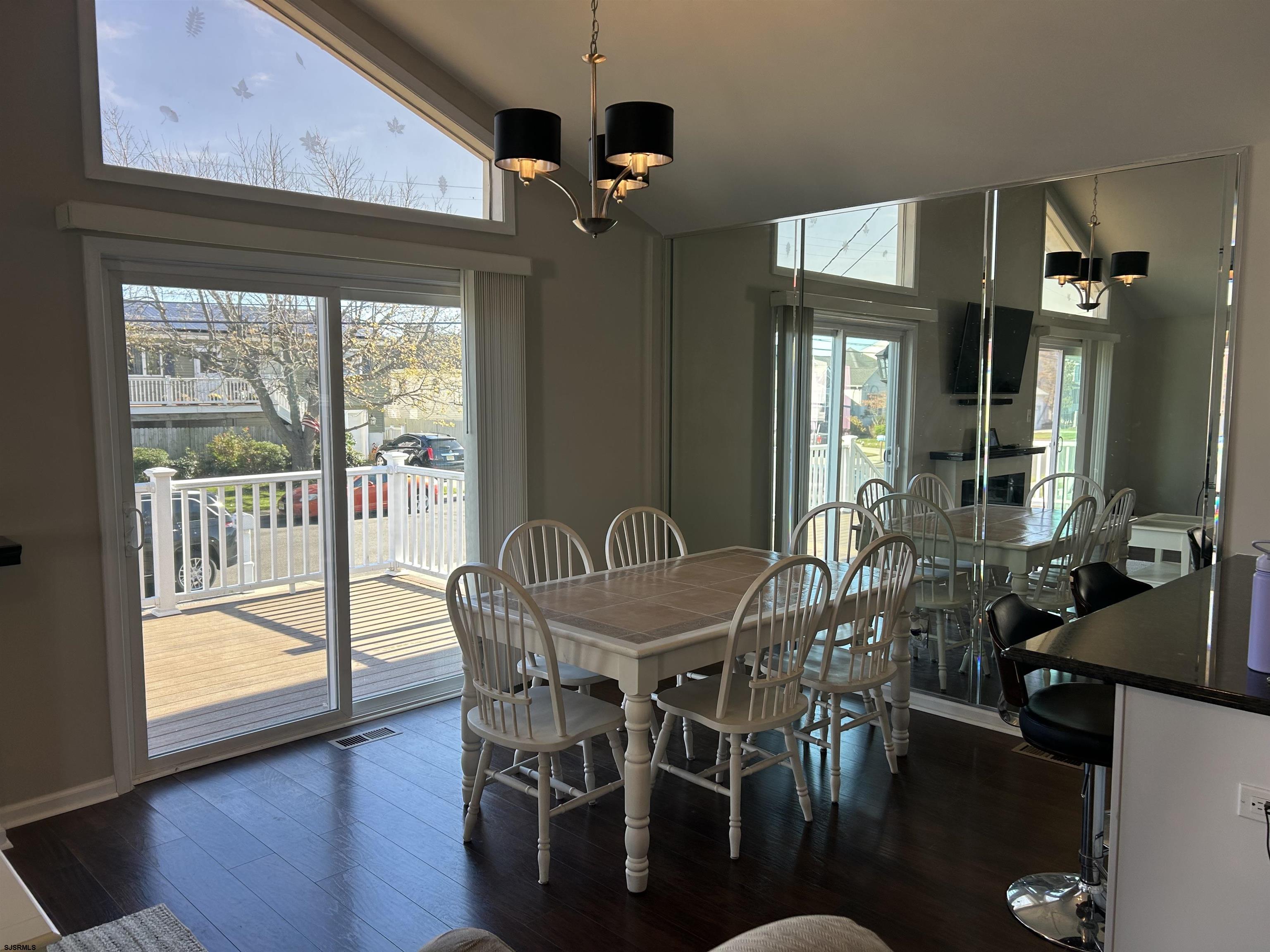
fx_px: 954
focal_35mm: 26
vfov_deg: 53.1
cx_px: 635
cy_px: 476
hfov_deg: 67.3
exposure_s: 1/264
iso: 40
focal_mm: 5.7
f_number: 1.5
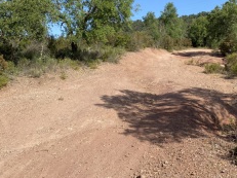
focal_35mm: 45
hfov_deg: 41.4
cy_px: 67
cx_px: 163
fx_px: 308
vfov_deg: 32.0
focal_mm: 4.25
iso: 32
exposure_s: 1/2066
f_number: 1.8
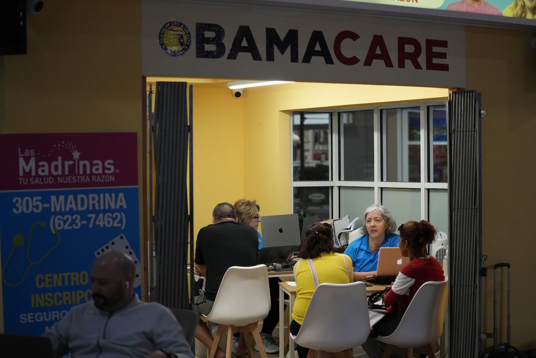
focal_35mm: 71
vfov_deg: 19.2
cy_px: 179
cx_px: 268
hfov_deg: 28.5
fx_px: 1057
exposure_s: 1/2000
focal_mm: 71
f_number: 2.8
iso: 3200
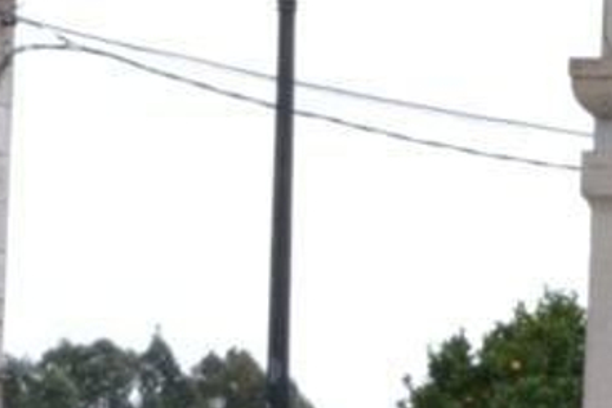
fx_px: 5134
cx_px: 548
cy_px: 492
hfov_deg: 6.8
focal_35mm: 302
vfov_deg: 4.5
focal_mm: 48
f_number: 32
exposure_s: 1/25
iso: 1400
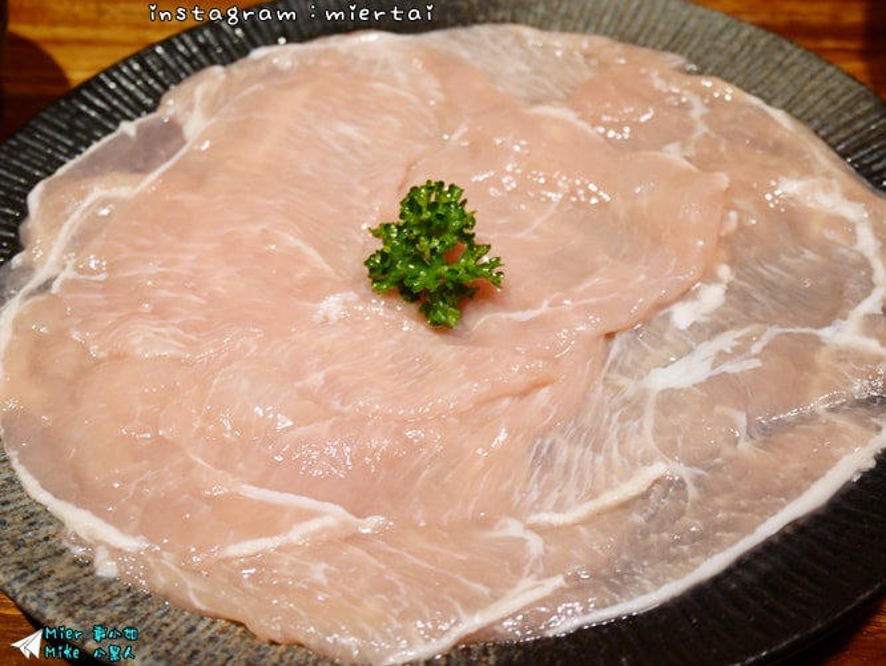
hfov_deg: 42.9
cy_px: 333
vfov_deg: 32.9
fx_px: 1127
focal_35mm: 44
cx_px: 443
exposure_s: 1/60
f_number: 4.8
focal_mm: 22
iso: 1250
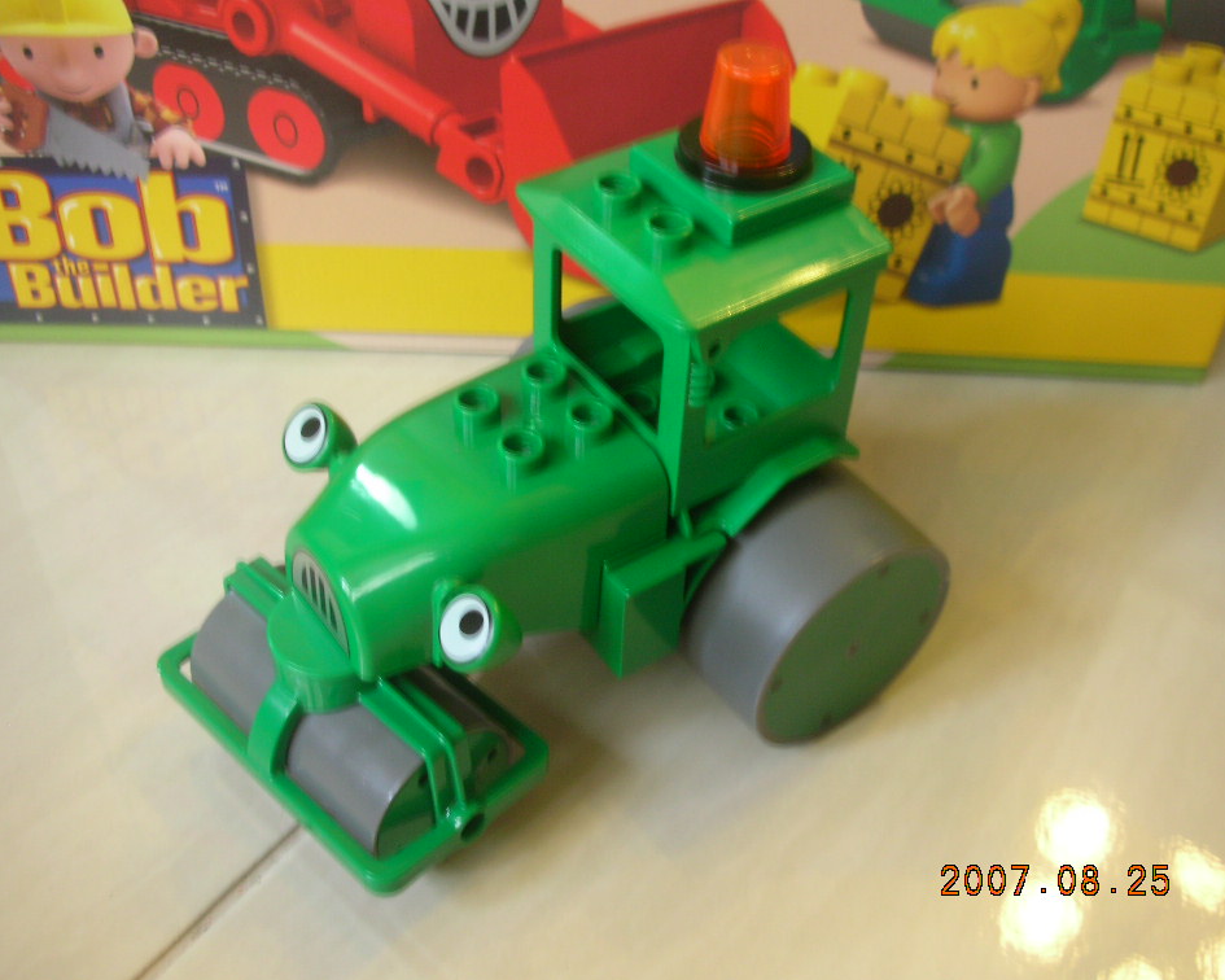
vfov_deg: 40.1
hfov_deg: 49.1
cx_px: 612
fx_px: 1341
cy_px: 487
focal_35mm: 37
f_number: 3
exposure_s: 1/4
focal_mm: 5.8
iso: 50
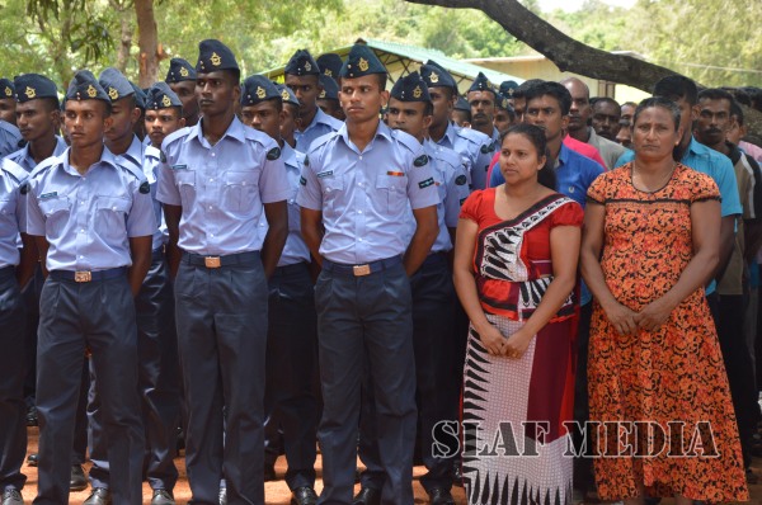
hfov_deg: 19.5
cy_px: 252
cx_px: 381
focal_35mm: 105
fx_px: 2219
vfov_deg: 13.0
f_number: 8
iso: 400
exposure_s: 1/100
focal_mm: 70
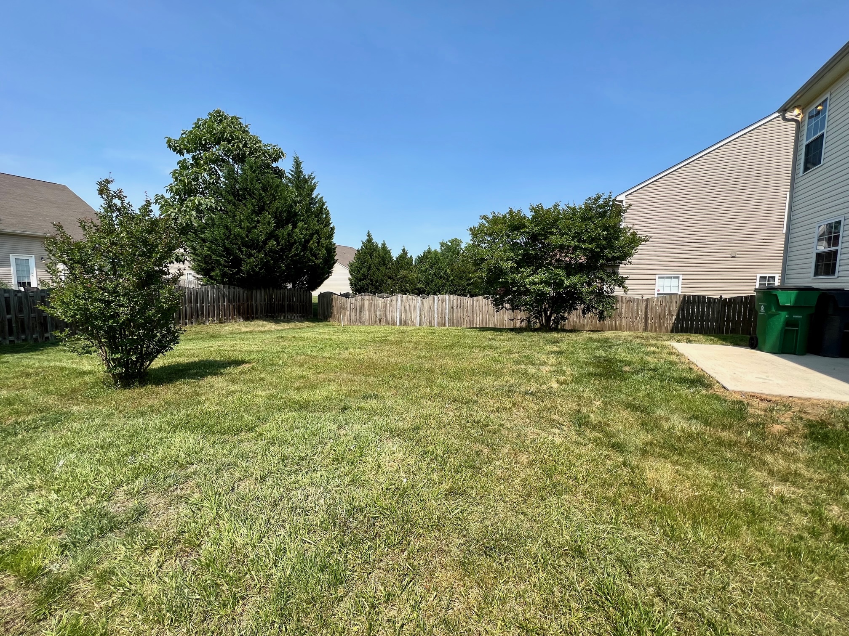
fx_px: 319
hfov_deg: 106.2
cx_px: 424
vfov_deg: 89.9
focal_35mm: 13
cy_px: 318
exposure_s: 1/1143
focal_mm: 1.57
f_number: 1.8
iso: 32
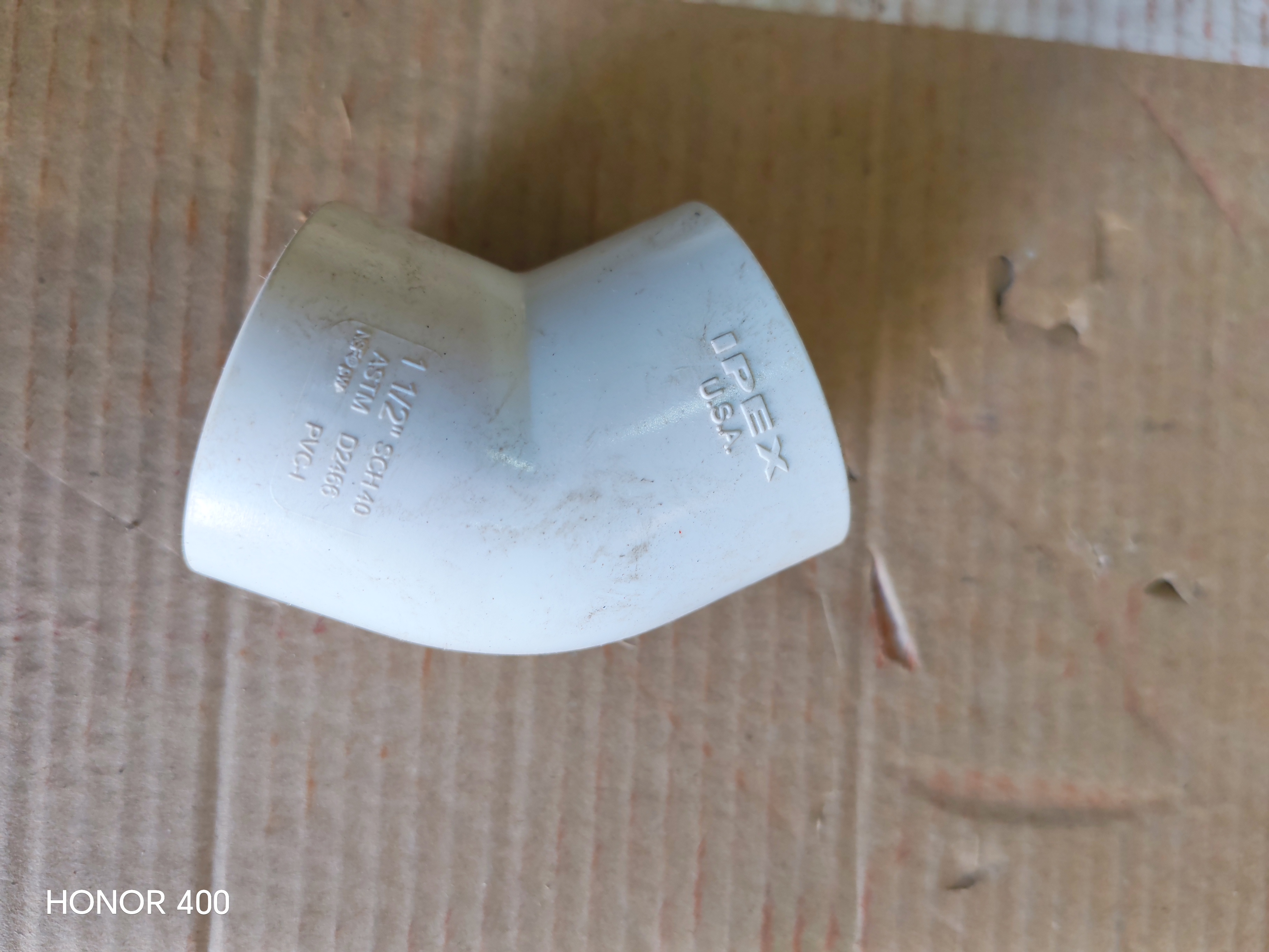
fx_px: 990
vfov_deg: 51.4
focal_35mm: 27
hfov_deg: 65.3
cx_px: 634
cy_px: 476
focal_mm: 6.12
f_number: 1.9
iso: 200
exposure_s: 1/100
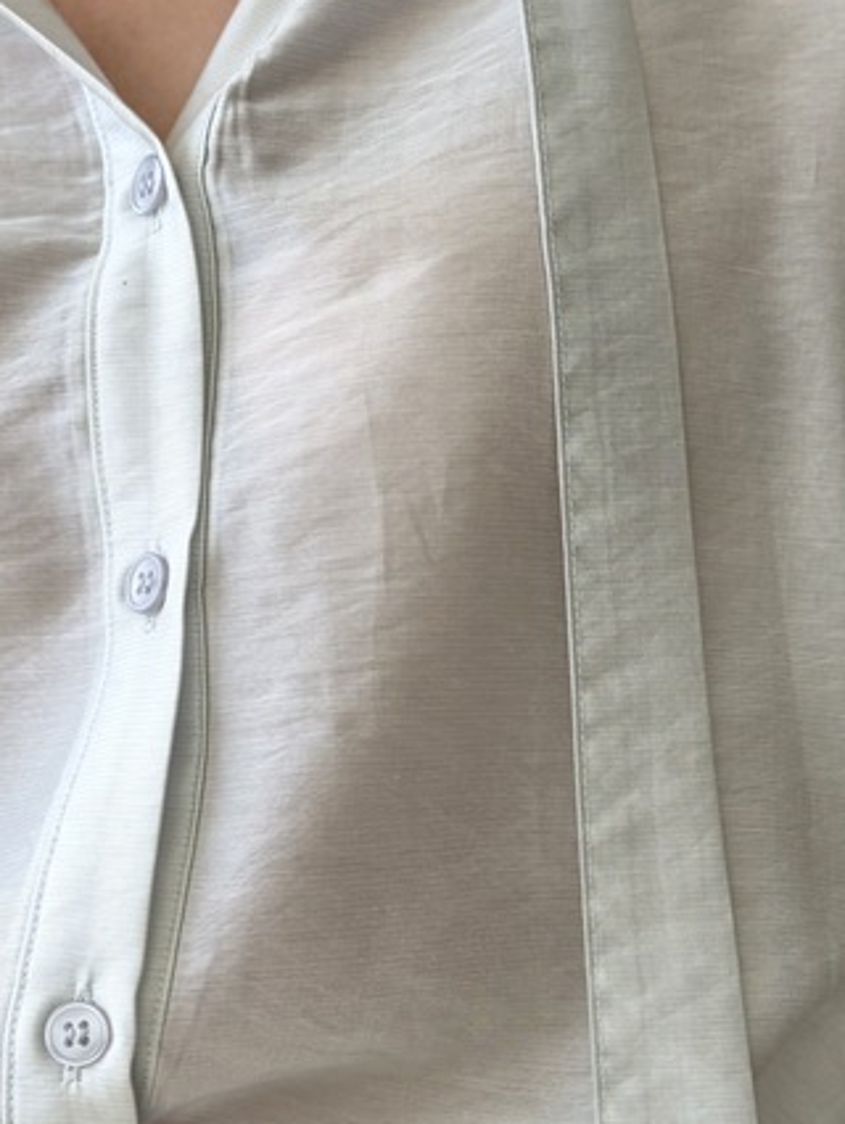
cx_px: 504
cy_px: 818
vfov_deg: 31.2
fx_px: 1983
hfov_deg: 24.0
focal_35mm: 61
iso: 40
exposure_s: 1/218
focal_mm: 5.96
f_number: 1.6
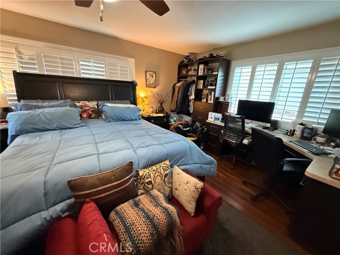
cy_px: 128
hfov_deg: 102.1
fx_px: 138
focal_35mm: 14
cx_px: 170
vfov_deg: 85.7
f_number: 2.2
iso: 1250
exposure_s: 1/60
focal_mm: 2.22
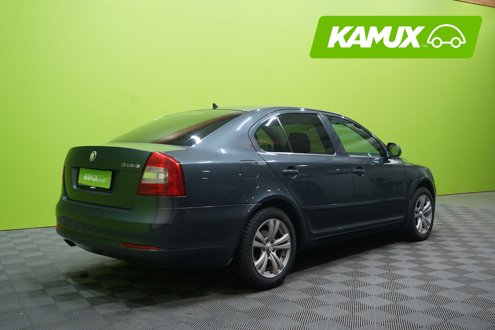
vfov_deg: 37.9
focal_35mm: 35
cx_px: 248
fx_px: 481
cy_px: 165
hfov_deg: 54.4
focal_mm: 35
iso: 800
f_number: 5
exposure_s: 1/25
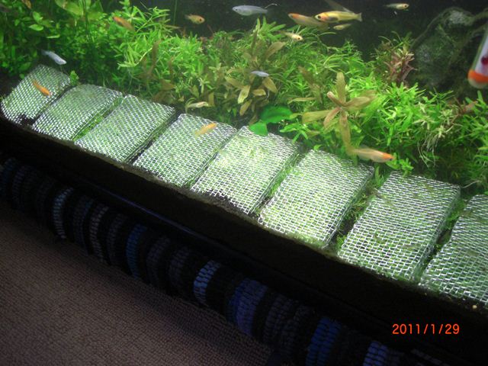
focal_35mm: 38
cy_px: 183
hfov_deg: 49.0
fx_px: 536
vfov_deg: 37.7
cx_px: 244
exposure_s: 1/100
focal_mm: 7.9
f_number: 2.8
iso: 400
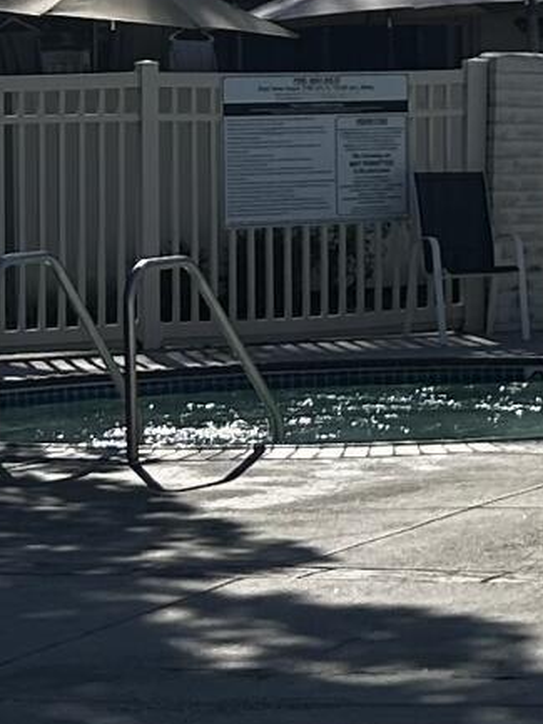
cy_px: 89
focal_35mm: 180
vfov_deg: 10.9
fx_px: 3763
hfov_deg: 7.8
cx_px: 1196
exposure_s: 1/5882
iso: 50
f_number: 1.5
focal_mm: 5.7
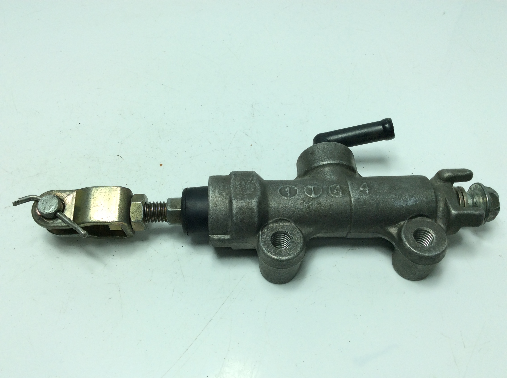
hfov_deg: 56.9
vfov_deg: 44.1
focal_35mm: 32
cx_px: 254
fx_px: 468
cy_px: 189
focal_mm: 3.3
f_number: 2.4
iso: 32
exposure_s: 1/534
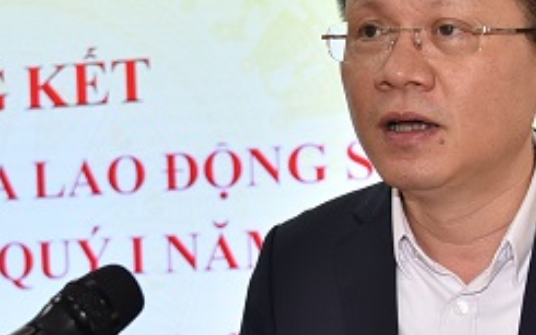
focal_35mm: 100
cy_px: 221
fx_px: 1460
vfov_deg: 13.1
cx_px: 273
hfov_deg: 20.8
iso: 200
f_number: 4
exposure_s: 1/80
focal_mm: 30
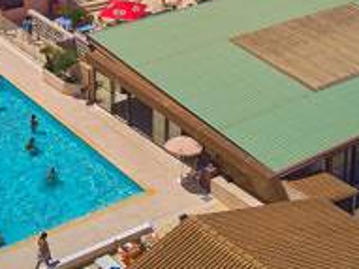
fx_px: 777
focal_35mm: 75
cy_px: -92
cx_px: 186
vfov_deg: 18.1
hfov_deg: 26.0
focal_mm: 4.5
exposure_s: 1/2500
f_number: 2.8
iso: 100
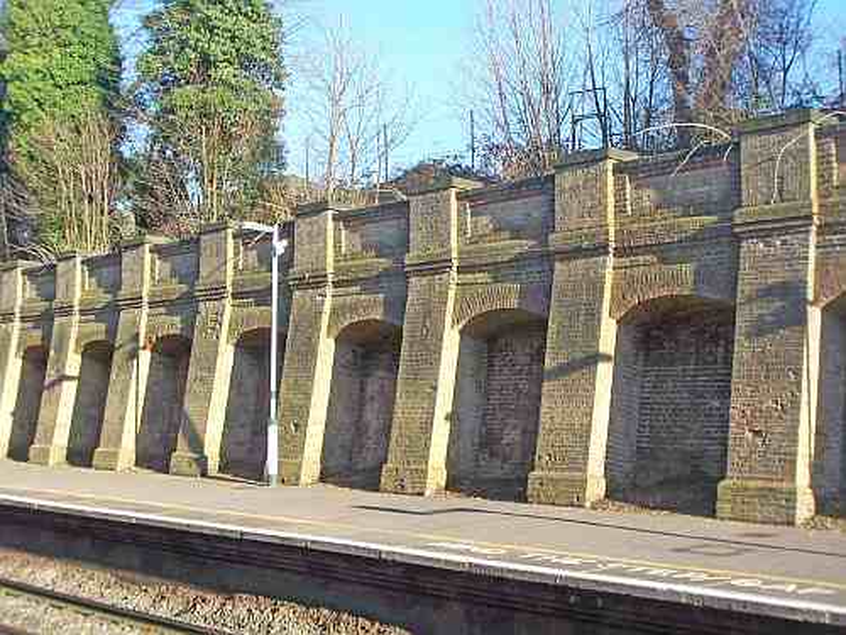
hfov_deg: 38.9
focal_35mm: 49
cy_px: 318
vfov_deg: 29.7
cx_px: 423
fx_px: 1198
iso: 64
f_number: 4
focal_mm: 8
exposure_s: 1/160
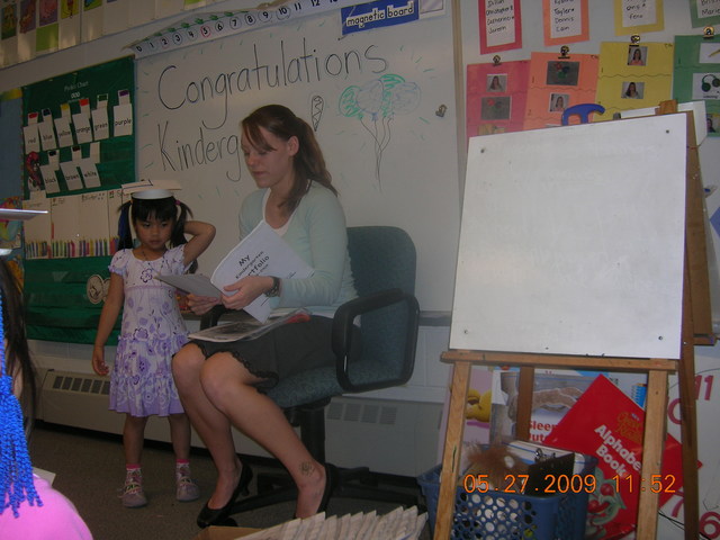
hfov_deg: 54.0
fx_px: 707
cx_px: 360
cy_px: 270
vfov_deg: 41.8
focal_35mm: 34
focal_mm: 5.7
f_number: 2.9
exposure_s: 1/60.1
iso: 50
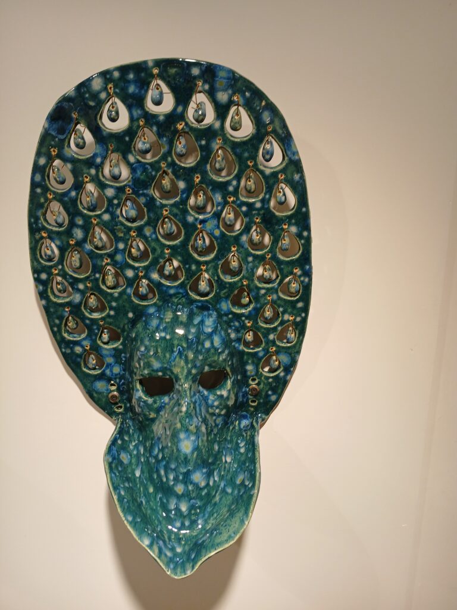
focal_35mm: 26
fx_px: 458
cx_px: 228
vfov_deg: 67.3
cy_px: 305
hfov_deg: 53.1
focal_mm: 3.98
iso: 64
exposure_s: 1/50
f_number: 1.8
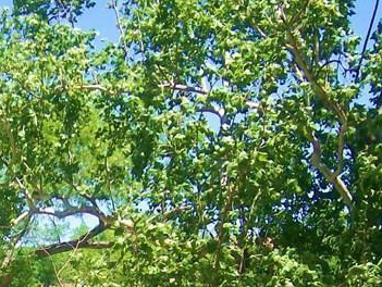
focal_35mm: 102
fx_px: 1127
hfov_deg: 18.8
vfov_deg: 13.9
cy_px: 383
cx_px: 20
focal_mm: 5.8
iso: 80
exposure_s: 1/125
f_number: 7.2
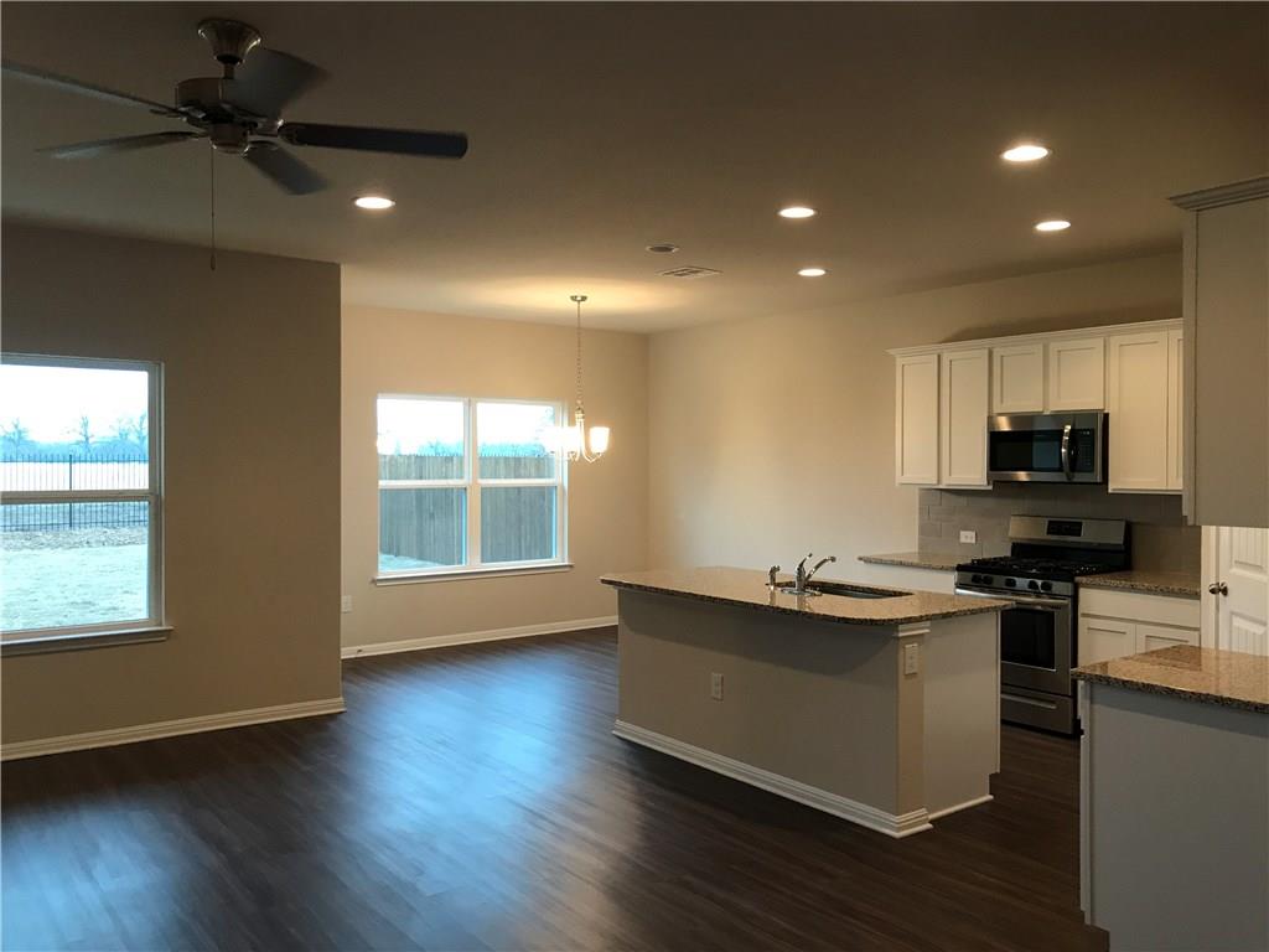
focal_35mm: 28
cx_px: 634
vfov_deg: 49.7
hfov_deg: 63.4
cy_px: 476
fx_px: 1026
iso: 40
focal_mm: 3.99
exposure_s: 1/15
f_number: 1.8
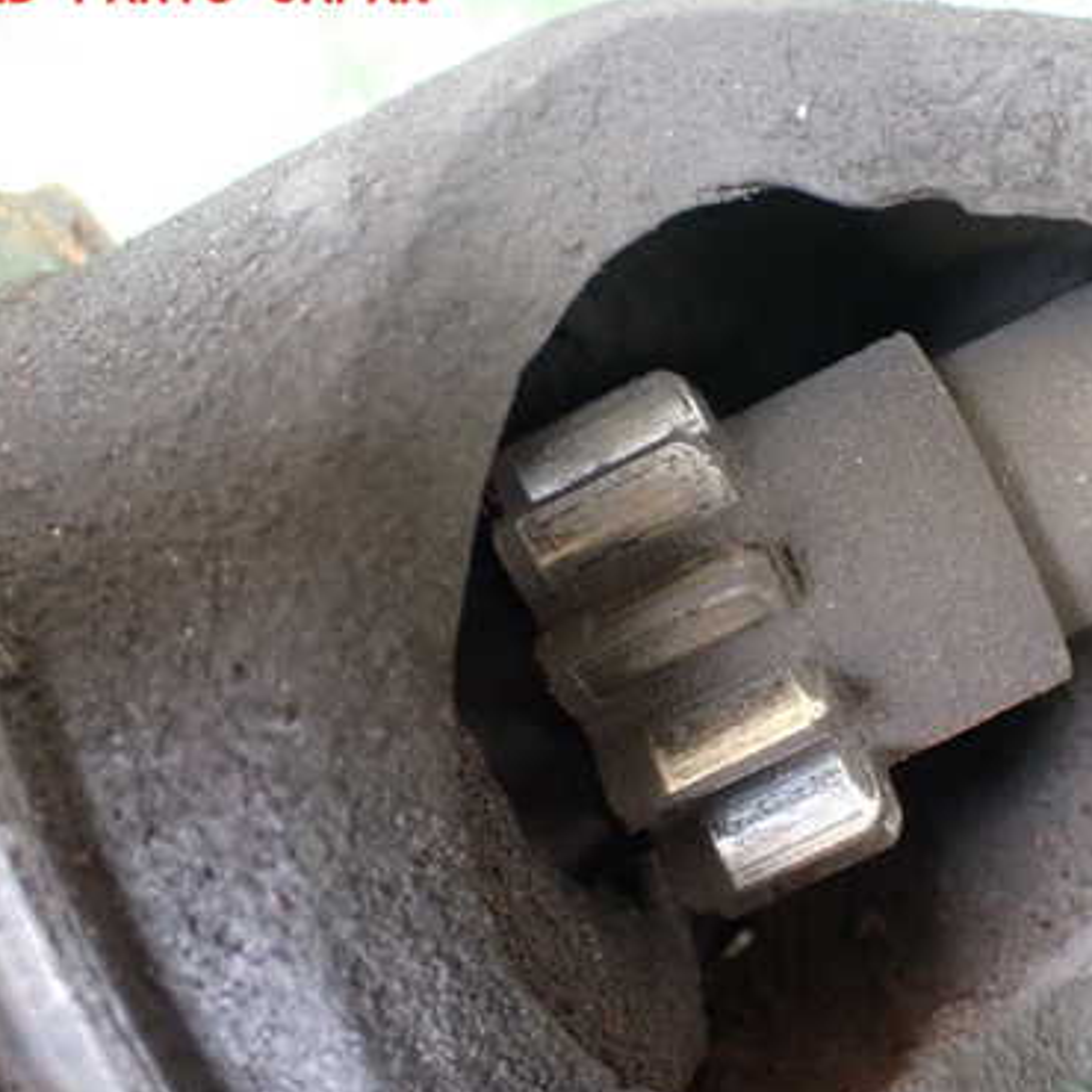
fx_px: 1535
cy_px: 611
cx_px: 779
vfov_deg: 39.1
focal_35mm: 43
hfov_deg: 38.4
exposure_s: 1/30
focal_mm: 5.4
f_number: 2.3
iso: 800
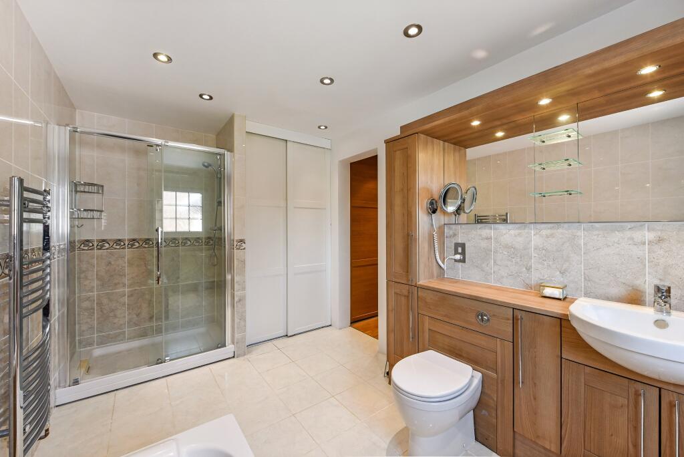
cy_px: 228
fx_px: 266
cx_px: 342
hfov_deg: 104.2
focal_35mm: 14
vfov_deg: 81.3
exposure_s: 1/40
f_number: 7.1
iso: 400
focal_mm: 14
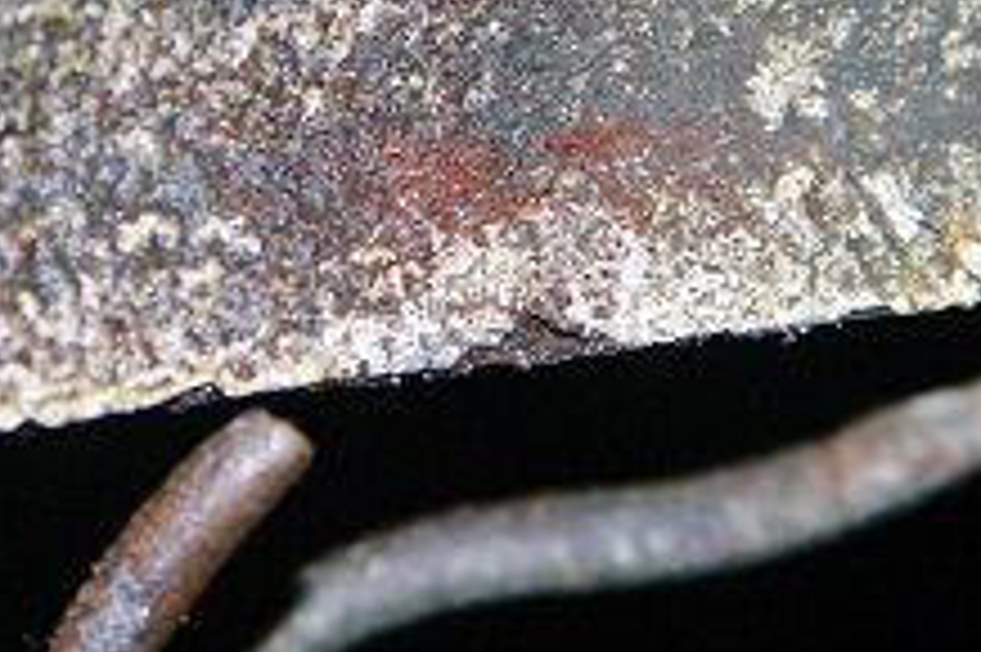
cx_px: 261
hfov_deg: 4.4
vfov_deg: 2.9
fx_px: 12784
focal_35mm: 469
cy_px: -20
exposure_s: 1/125
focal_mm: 105
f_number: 6.7
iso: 400
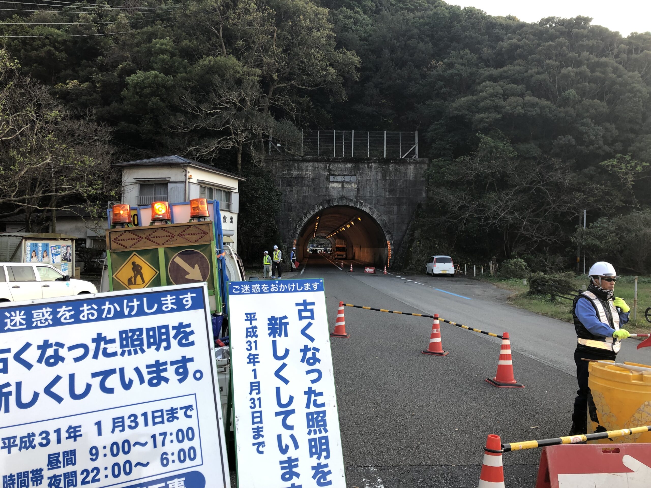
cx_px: 326
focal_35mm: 28
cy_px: 244
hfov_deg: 63.4
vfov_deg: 49.7
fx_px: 527
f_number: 1.8
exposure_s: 1/117
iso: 25
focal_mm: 4
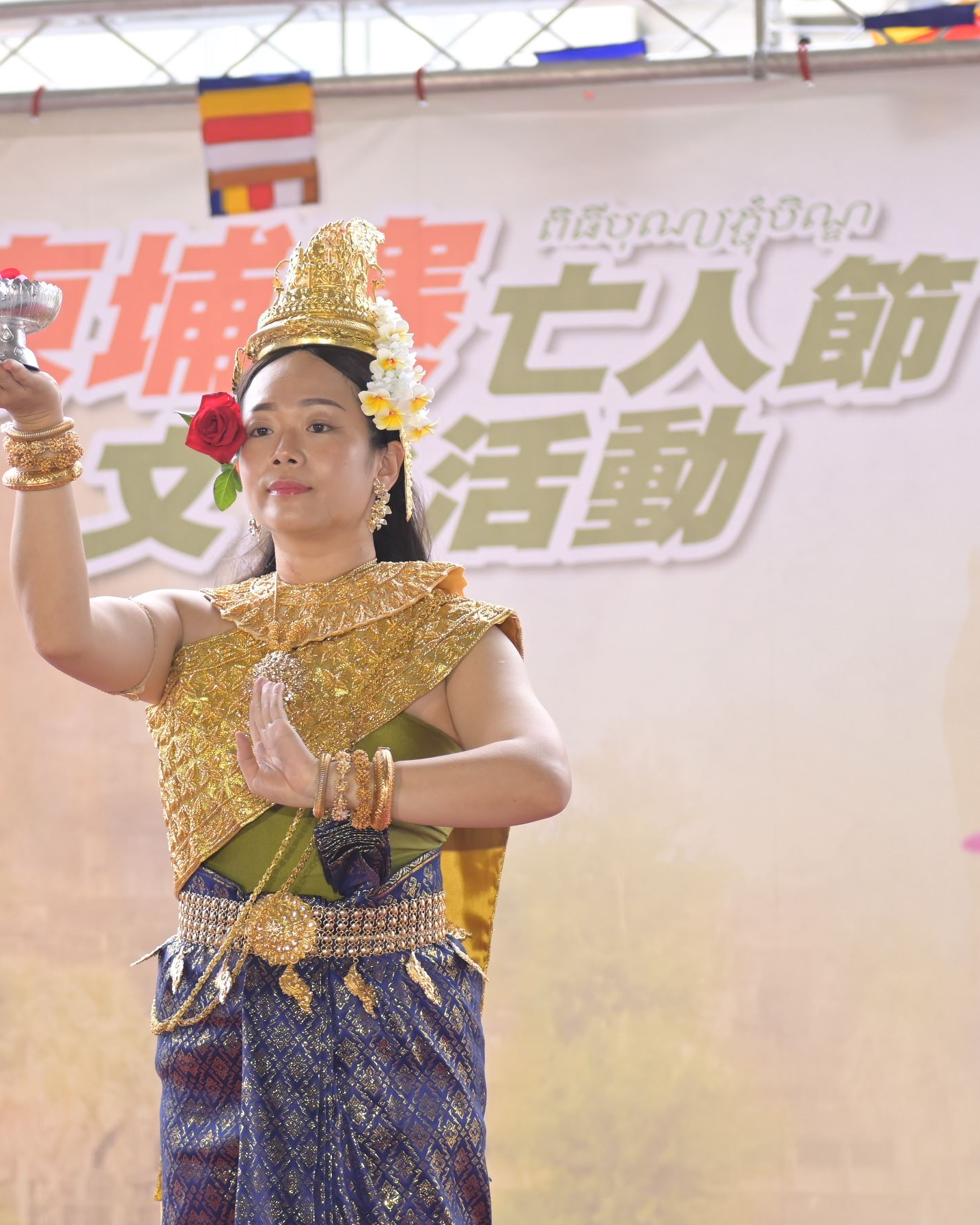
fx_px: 5076
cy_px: 612
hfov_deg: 11.0
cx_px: 242
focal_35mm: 140
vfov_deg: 13.8
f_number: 3.2
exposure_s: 1/160
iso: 250
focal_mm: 66
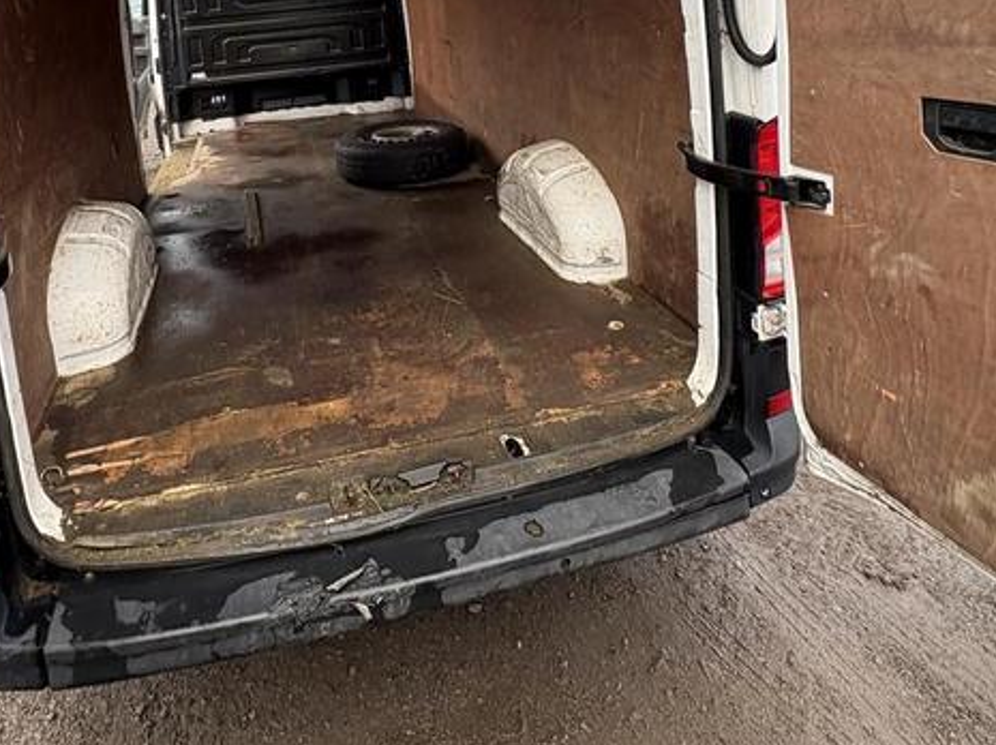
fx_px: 776
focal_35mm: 27
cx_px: 416
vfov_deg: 46.5
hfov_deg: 64.9
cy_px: 81
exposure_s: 1/108
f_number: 2.2
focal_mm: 2.22
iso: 80
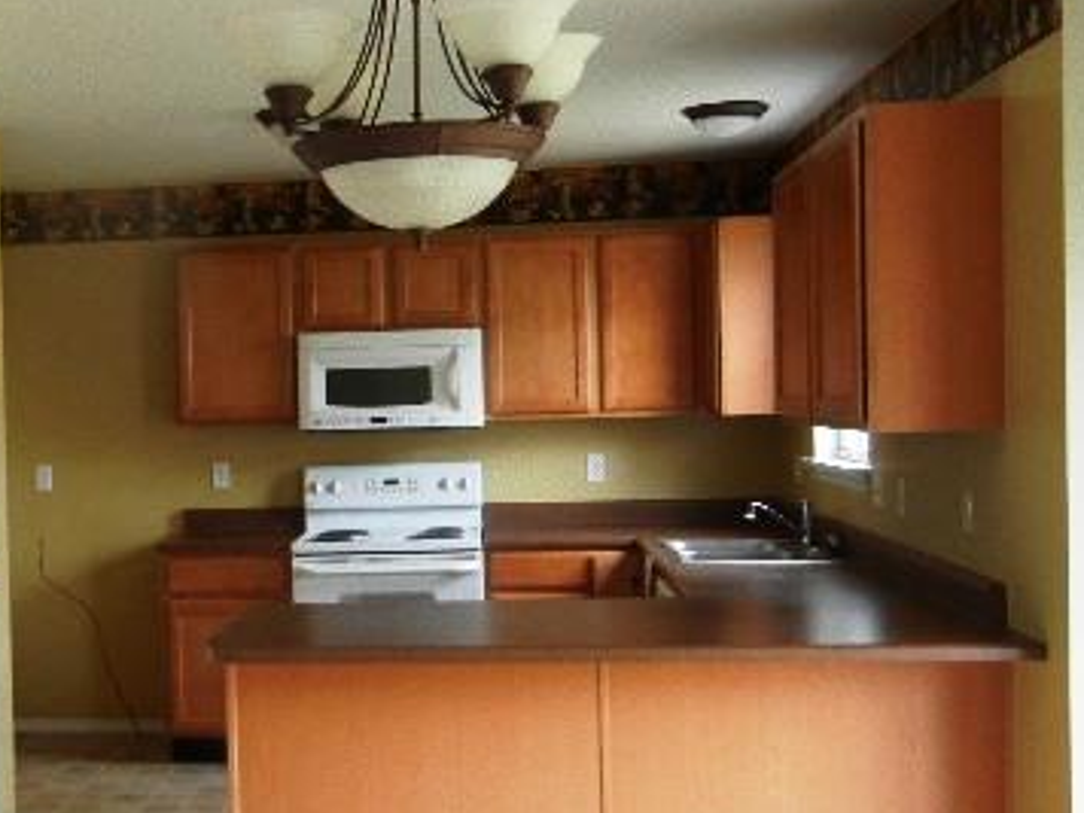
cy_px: 454
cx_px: 247
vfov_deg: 27.0
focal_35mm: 54
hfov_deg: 34.6
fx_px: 1691
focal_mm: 5.4
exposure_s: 1/30
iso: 331
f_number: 3.5
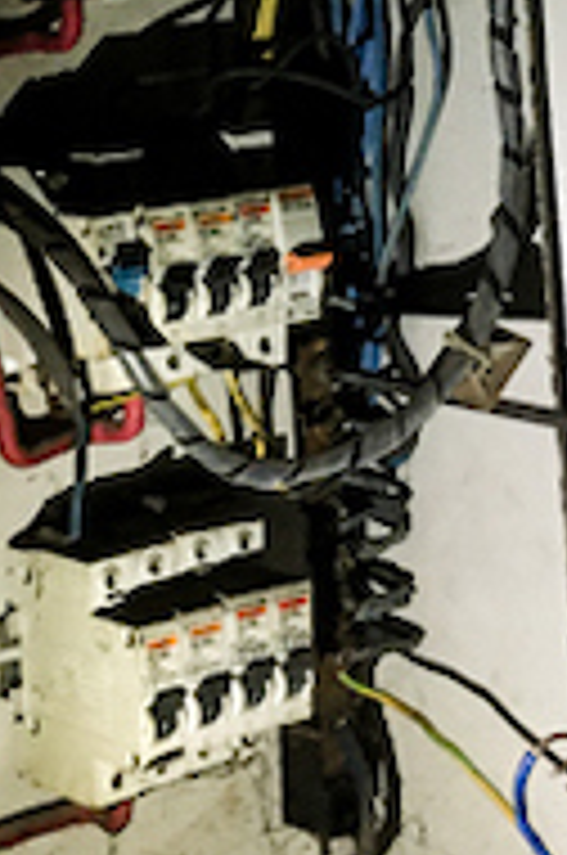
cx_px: 238
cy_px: -20
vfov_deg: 18.9
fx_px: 2490
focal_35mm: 105
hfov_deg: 13.0
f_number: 2.2
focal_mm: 4.15
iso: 200
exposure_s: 1/20
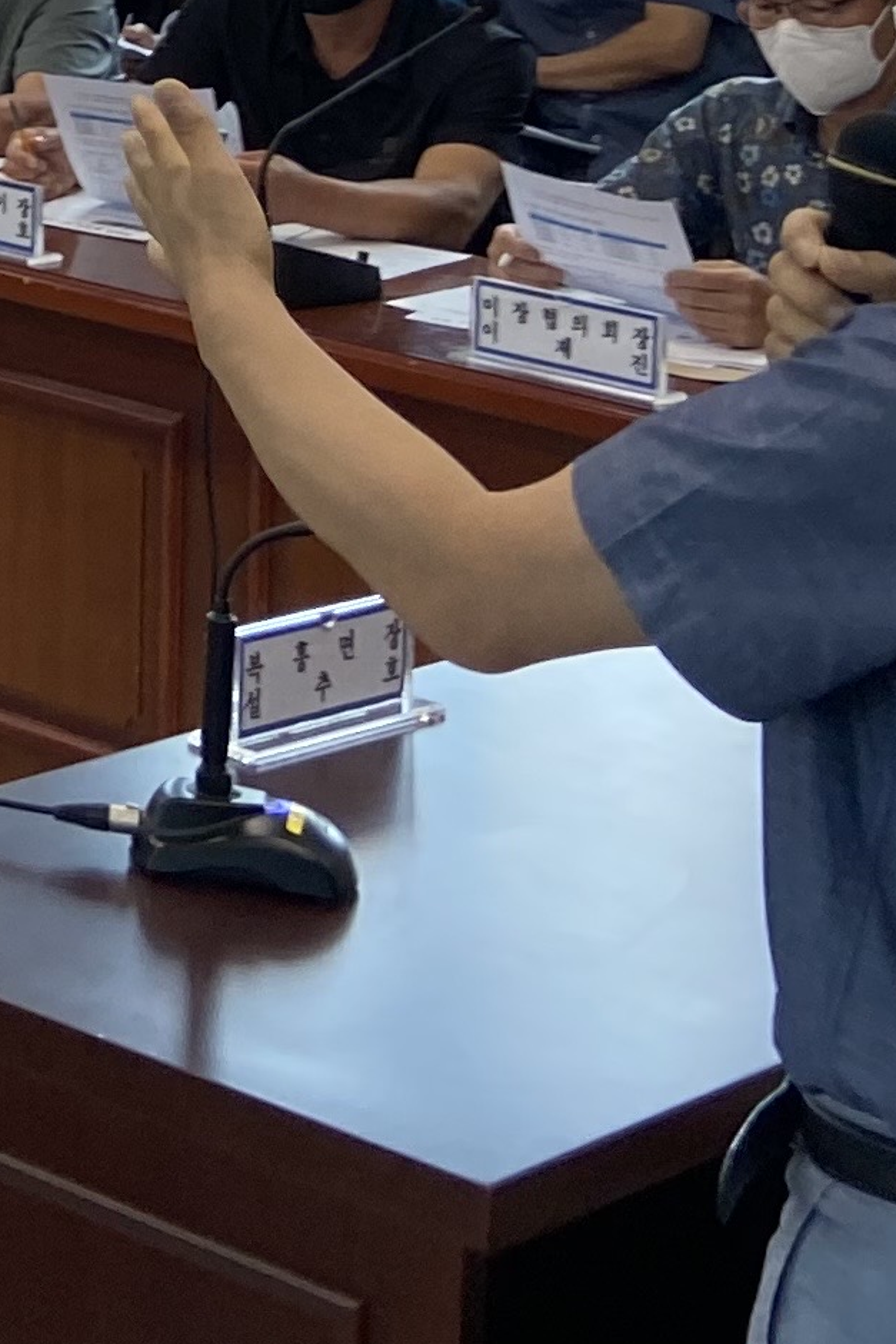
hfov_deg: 10.5
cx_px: -1080
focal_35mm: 116
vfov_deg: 16.5
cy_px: -478
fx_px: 4329
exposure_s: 1/120
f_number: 1.8
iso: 80
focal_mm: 4.25
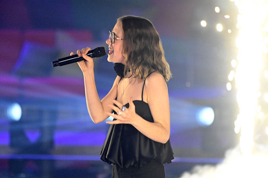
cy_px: 89
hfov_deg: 4.1
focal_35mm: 500
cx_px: 134
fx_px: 3719
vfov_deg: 2.7
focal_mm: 500
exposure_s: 1/400
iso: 16000
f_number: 5.6
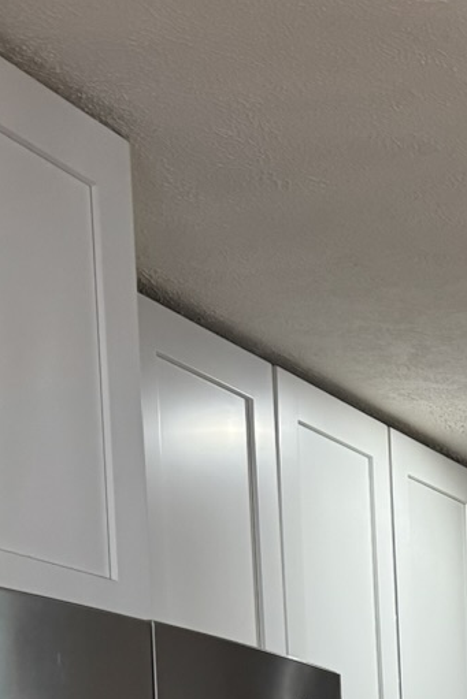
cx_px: 852
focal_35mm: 100
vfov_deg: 18.2
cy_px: 1034
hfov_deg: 12.5
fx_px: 1944
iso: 200
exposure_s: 1/120
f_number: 1.78
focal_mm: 6.76
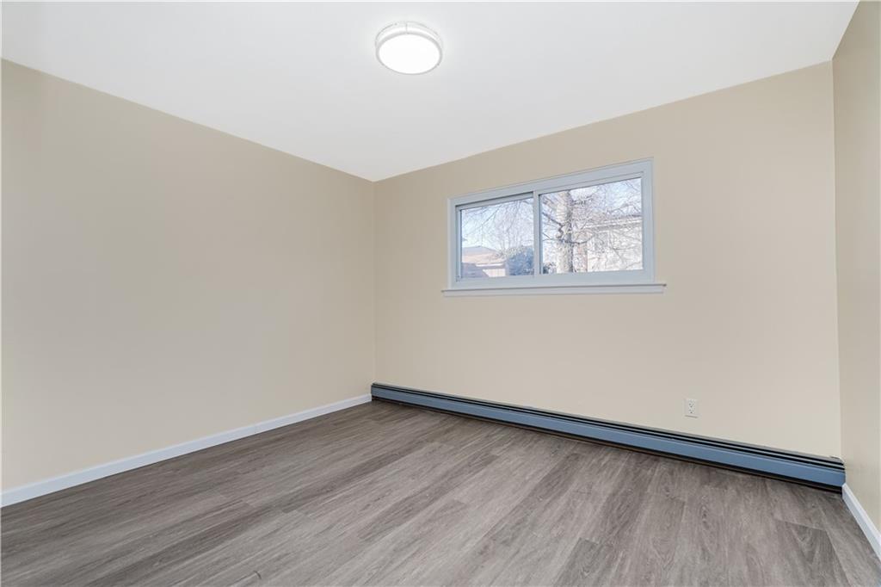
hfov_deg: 95.0
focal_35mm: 16
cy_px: 294
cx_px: 440
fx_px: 404
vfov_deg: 72.0
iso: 50
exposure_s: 1/50
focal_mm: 16.5
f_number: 5.6
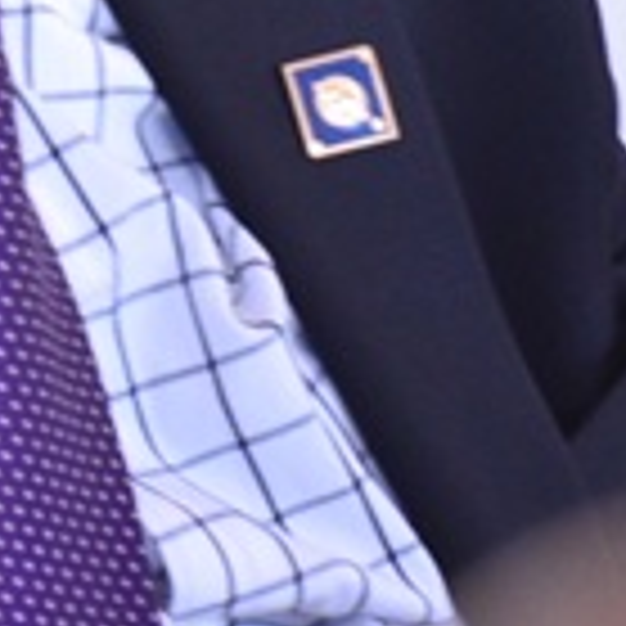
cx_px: 43
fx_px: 17754
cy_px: -540
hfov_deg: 2.0
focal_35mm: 868
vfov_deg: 2.0
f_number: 5.6
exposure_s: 1/125
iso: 1000
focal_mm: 105
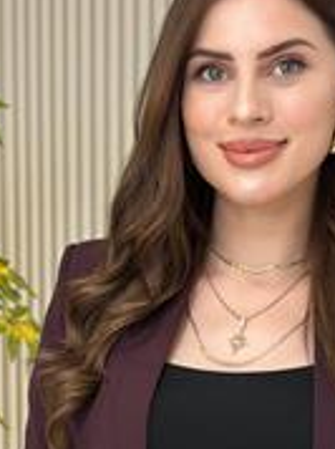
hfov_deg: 10.3
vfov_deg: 13.4
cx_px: 106
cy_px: 531
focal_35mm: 144
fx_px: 1863
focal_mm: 6.86
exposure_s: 1/100
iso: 64
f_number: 1.78
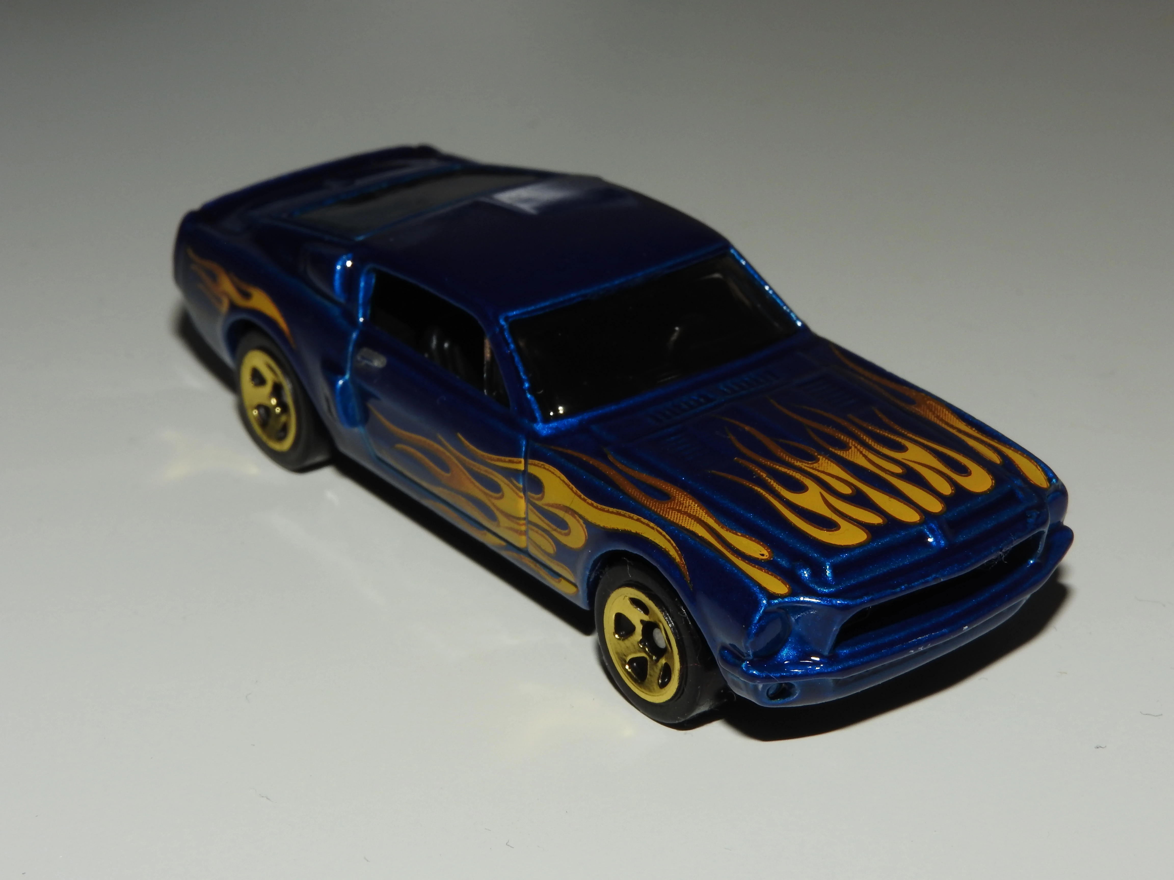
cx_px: 587
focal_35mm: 85
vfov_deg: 17.4
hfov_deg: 23.0
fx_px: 2883
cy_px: 440
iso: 100
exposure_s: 1/250
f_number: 8
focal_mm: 15.2
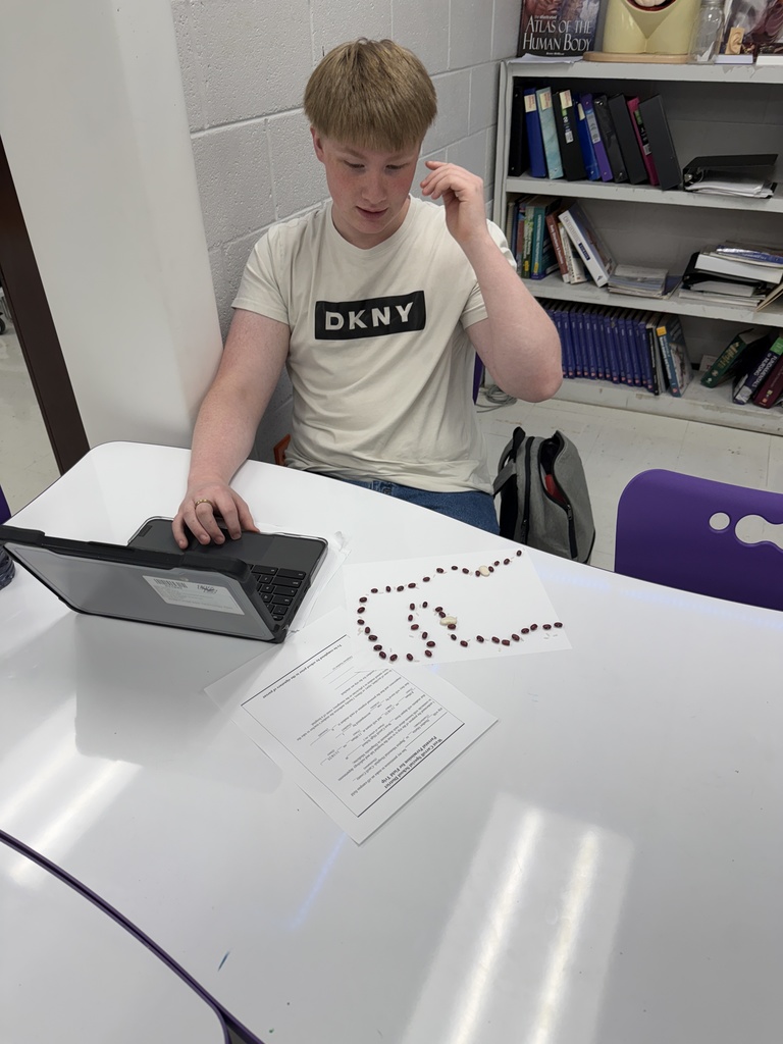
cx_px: 392
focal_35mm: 24
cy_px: 522
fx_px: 724
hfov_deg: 56.8
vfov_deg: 71.6
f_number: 1.78
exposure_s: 1/120
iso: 64
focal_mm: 6.76
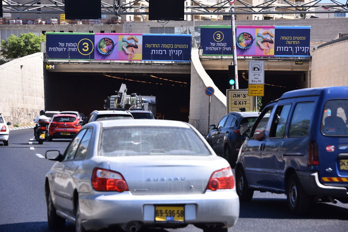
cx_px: 174
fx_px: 1209
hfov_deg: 16.4
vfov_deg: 11.0
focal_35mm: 125
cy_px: 116
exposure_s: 1/800
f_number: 6.3
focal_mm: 125
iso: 320
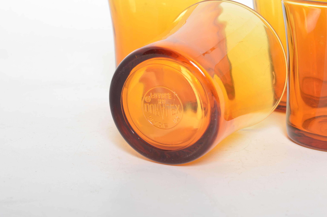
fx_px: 680
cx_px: 164
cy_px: 108
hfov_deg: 27.0
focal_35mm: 75
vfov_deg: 18.1
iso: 100
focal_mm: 50
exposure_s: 1/125
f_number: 11
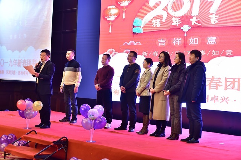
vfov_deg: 19.4
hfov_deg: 28.9
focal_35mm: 70
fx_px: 468
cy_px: 80
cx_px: 120
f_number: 2.8
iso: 1250
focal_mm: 70
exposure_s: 1/160
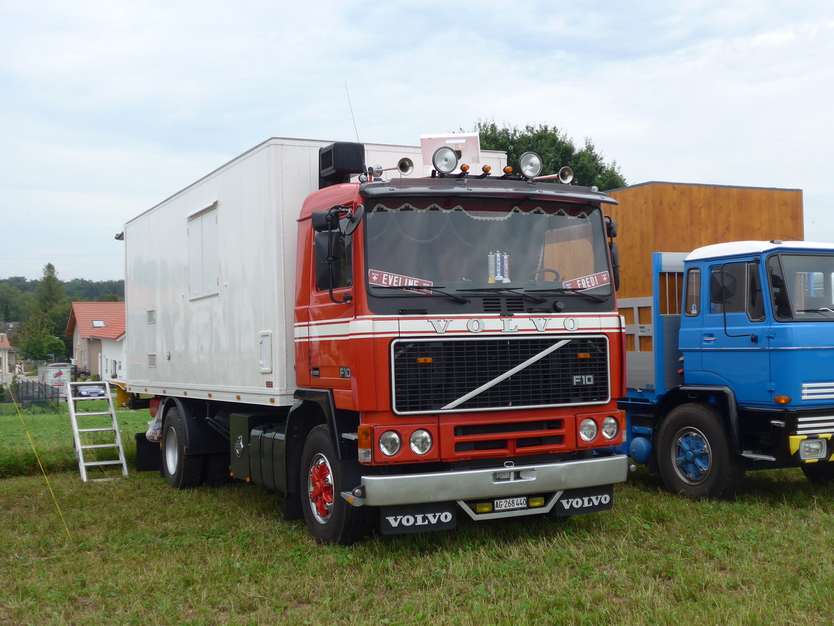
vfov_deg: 31.5
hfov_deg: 41.2
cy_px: 313
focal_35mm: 46
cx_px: 417
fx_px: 1108
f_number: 3
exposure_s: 1/400
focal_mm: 9.5
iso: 80
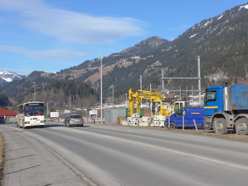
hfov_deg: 31.2
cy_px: 93
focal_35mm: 62
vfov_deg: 23.7
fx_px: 444
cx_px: 124
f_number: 3.7
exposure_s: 1/1300
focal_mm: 12.7
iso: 80
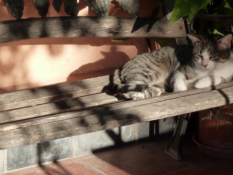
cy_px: 67
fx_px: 1151
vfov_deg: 8.7
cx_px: 69
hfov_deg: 11.5
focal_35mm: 171
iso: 160
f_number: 5
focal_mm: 18.7
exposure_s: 1/200
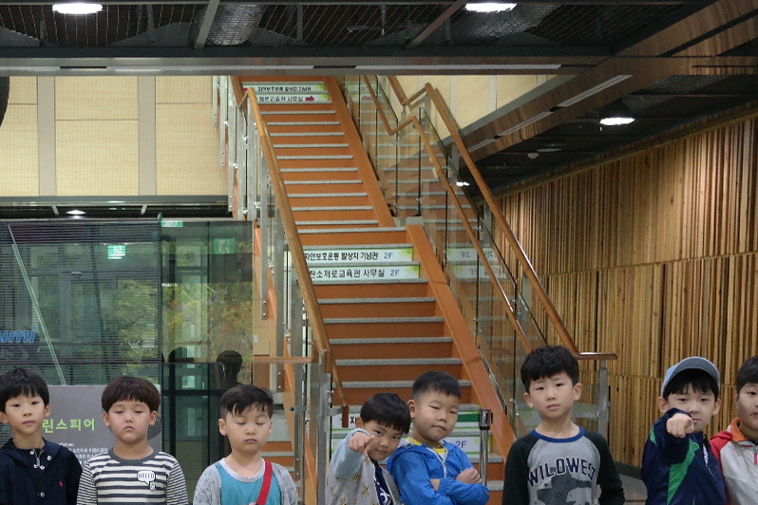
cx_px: 159
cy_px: 491
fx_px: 1369
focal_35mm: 65
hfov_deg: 30.3
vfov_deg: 20.3
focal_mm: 20
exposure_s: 1/40
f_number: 3.5
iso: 800
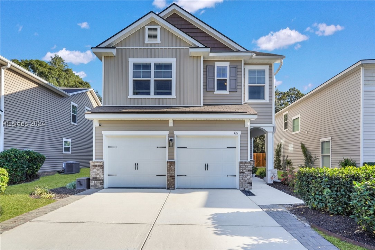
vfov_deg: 73.7
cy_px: 125
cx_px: 188
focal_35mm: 16
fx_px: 167
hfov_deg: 96.7
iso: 320
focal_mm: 16
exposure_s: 1/500
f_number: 9
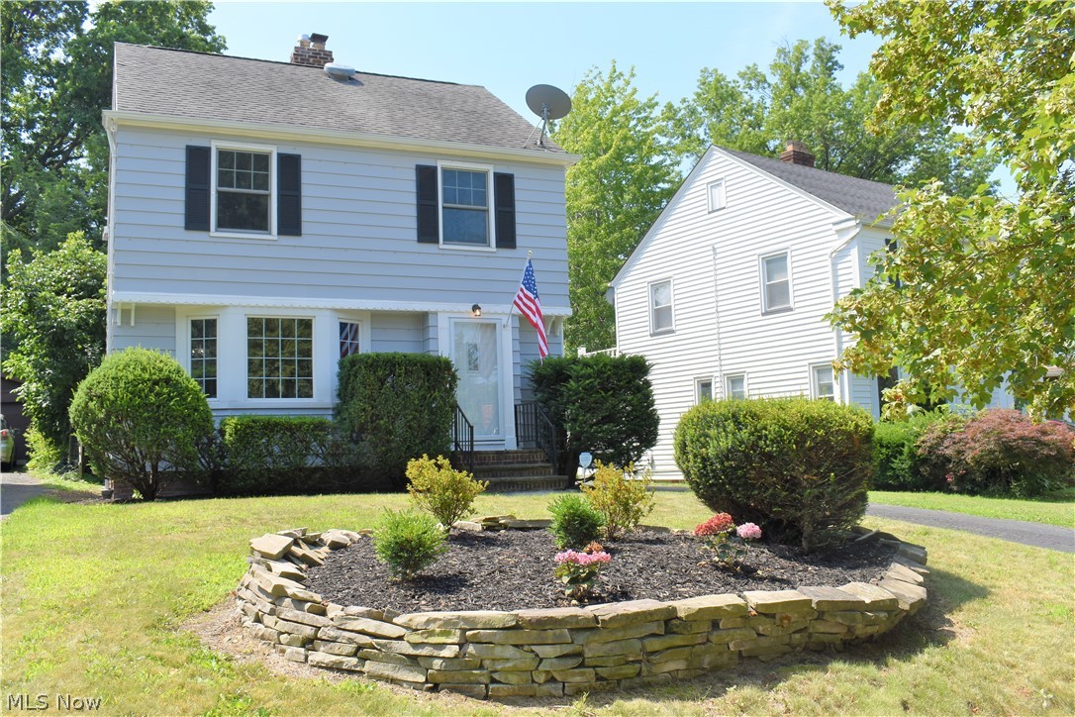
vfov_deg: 40.0
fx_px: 985
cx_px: 538
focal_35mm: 33
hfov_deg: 57.2
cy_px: 358
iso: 100
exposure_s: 1/200
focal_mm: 22
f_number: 9
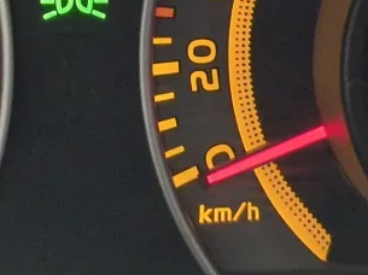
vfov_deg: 10.1
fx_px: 1540
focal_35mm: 145
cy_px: -47
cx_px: 45
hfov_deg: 13.5
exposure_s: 1/25
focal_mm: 5.4
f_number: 1.8
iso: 800
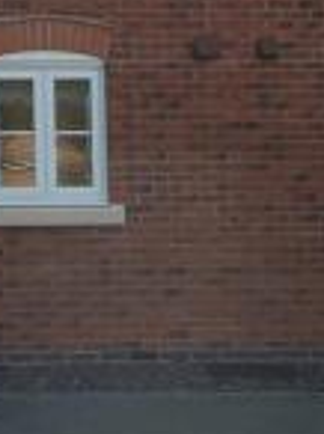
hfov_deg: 10.4
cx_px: -128
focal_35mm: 138
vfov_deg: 13.9
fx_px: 1727
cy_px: -85
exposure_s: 1/400
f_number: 3.7
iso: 64
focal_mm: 8.3
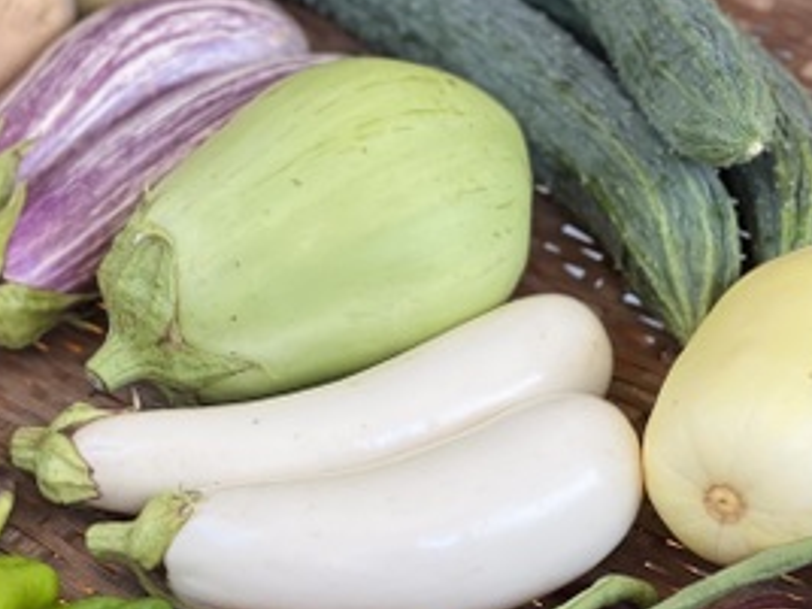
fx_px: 3237
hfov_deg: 14.2
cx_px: 173
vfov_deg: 10.7
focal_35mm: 138
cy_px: 364
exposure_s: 1/40
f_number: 2.8
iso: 200
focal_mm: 9
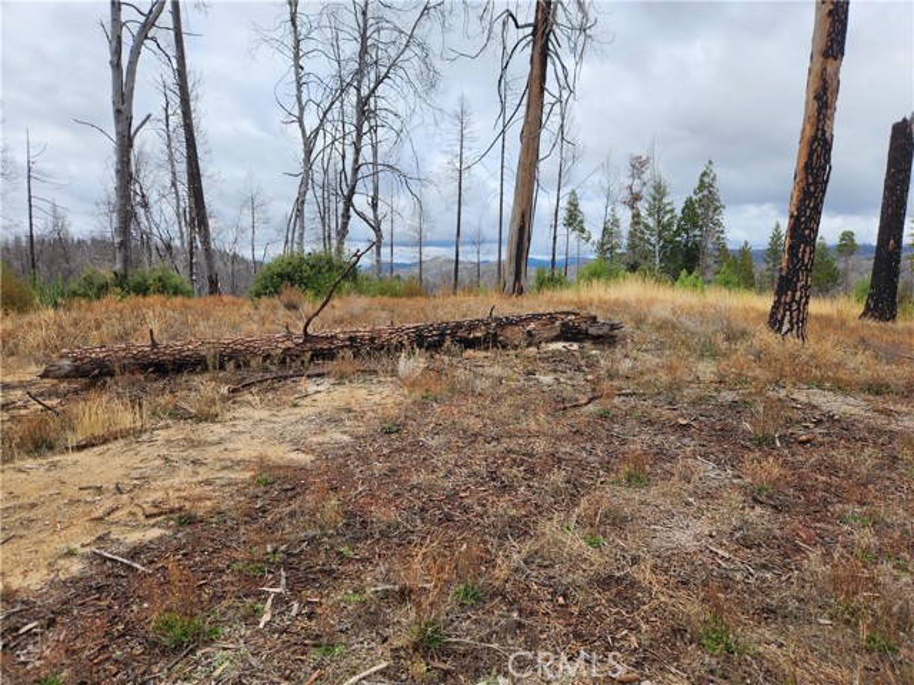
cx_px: 457
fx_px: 607
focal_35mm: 23
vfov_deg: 58.9
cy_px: 342
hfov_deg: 73.9
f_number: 1.8
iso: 20
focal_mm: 5.4
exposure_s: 1/944
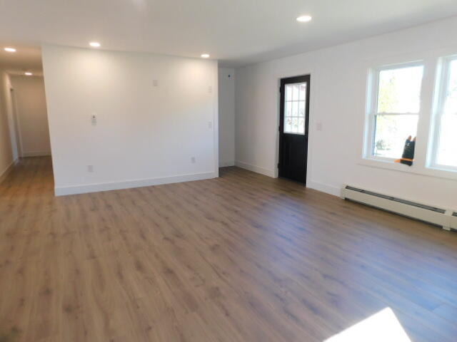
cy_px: 171
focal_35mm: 23
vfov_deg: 58.9
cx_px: 228
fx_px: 304
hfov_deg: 73.9
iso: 125
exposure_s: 1/40
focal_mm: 4
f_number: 3
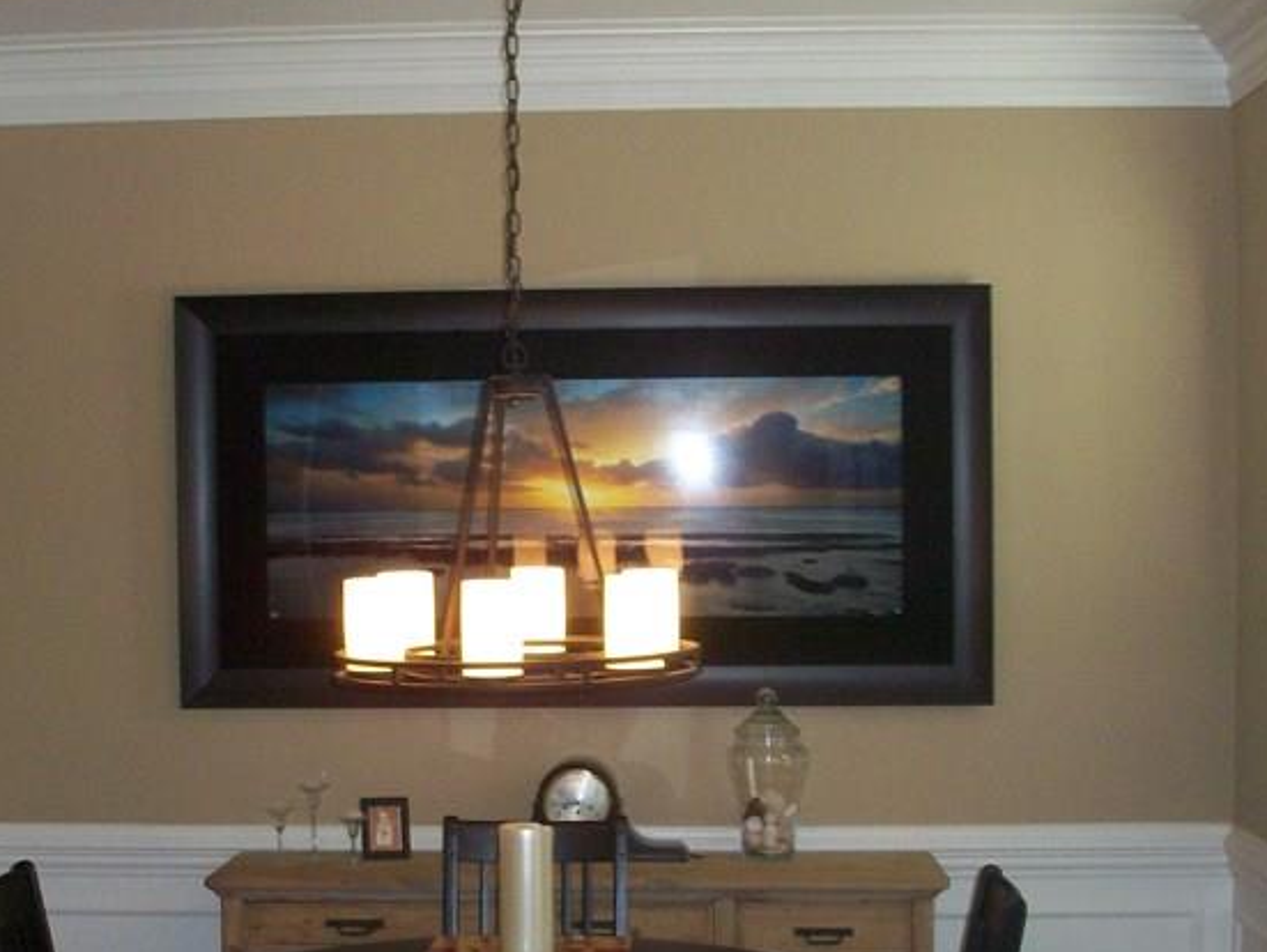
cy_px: 669
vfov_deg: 22.5
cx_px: 432
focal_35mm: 65
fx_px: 2381
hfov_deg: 29.6
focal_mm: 6.3
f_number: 3.1
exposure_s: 1/80
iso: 250
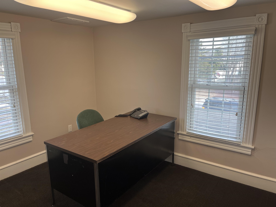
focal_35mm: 26
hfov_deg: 67.3
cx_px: 138
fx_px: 207
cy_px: 104
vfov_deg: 53.1
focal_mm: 5.1
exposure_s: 1/120
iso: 100
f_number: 1.6
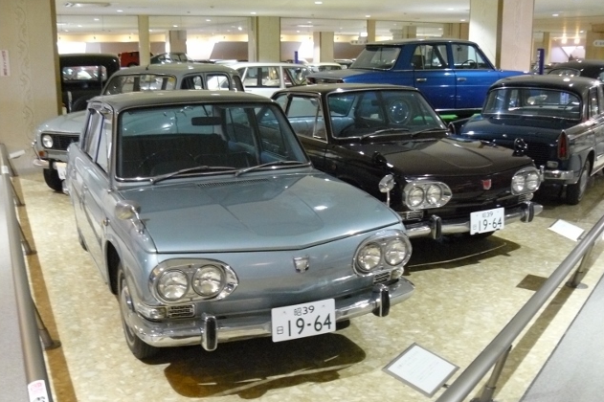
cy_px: 204
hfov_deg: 50.7
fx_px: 637
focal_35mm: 38
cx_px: 305
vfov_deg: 35.0
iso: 400
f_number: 2.8
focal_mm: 6
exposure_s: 1/13
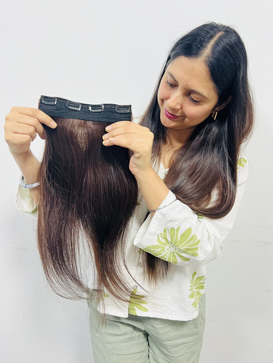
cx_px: 131
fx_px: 294
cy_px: 176
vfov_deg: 63.4
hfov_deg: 49.7
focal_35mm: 28
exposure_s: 1/50
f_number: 1.5
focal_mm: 5.7
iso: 200
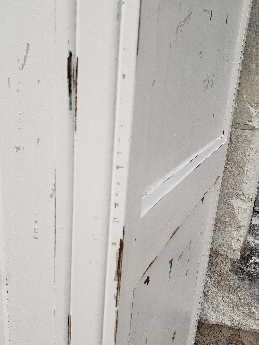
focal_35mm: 33
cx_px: 122
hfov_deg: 42.9
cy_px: 187
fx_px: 329
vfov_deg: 55.3
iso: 50
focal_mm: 4.3
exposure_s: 1/243
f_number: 2.4
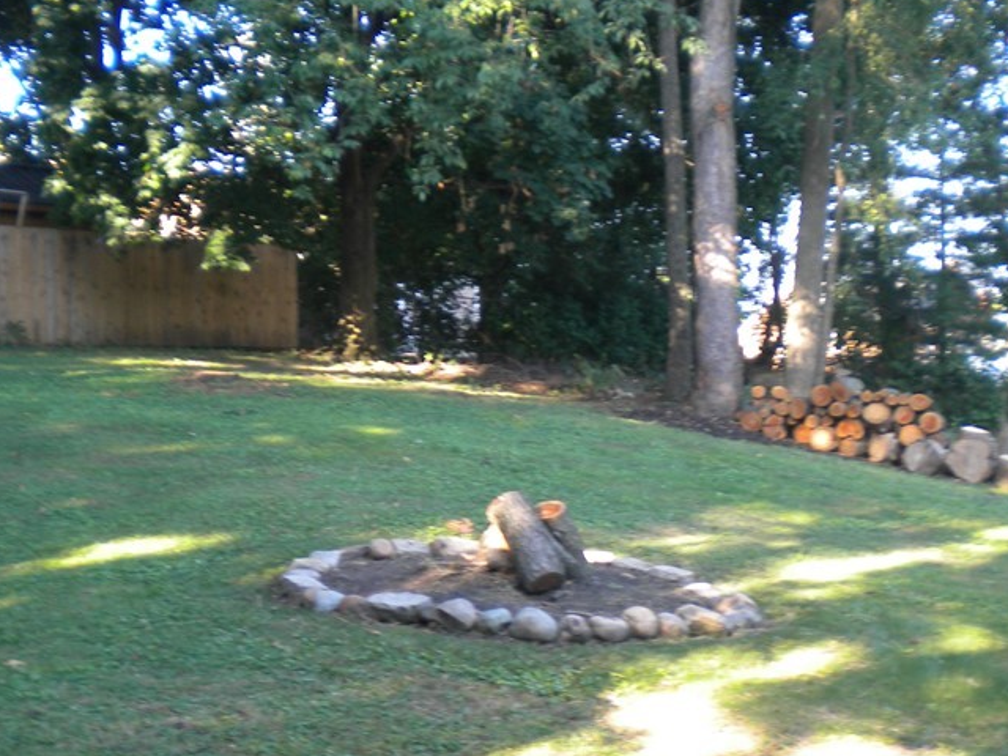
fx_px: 1631
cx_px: 498
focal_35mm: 56
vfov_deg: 25.9
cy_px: 509
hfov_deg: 34.3
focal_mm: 6.3
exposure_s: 1/59.4
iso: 105
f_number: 3.1
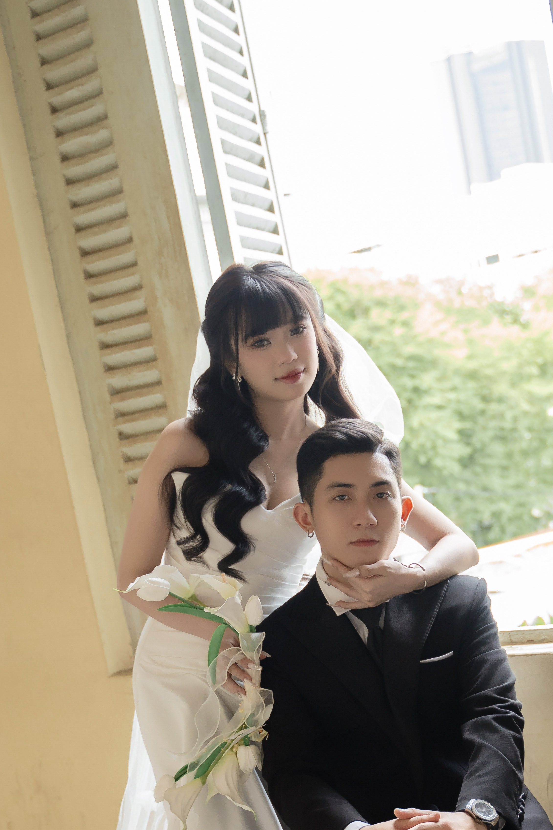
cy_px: 615
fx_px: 1567
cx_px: 395
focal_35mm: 68
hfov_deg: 19.9
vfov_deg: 29.2
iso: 500
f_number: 2.8
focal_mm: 33
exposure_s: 1/125
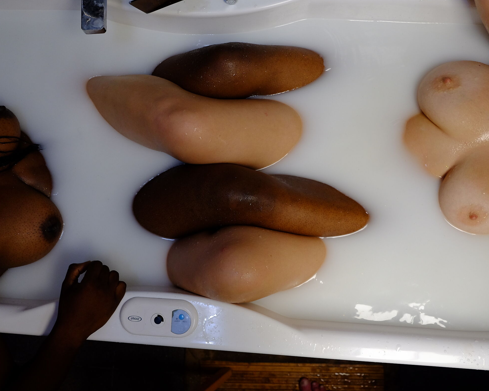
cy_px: 199
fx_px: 449
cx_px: 228
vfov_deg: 47.1
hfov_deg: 57.1
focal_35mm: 31
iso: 800
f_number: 2.8
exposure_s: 1/250
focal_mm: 18
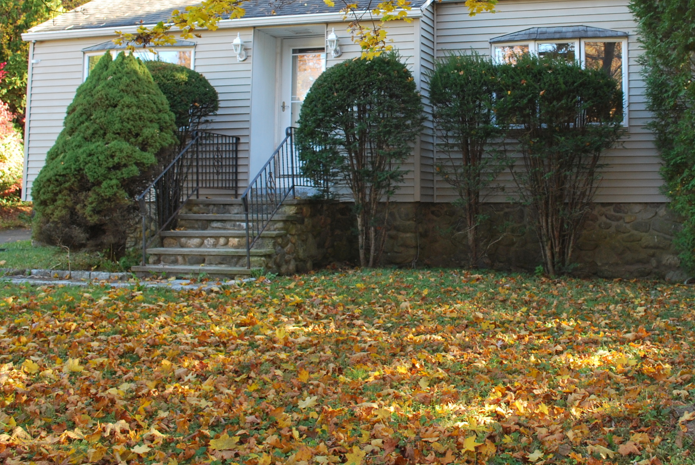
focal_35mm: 46
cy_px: 100
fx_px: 889
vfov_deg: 28.7
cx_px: 440
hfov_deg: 42.3
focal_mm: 18
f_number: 4
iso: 200
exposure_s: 1/60
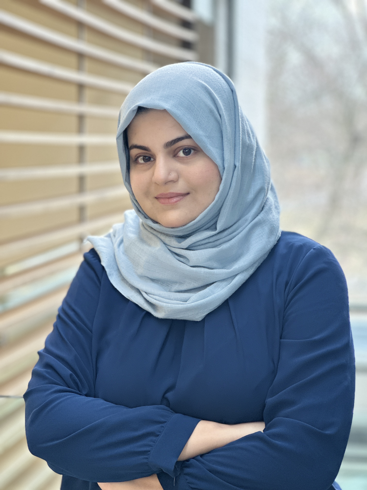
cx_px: 184
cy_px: 245
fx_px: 1088
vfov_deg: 25.3
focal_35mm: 77
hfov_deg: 19.1
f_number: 2.8
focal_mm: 9
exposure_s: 1/88
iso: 250
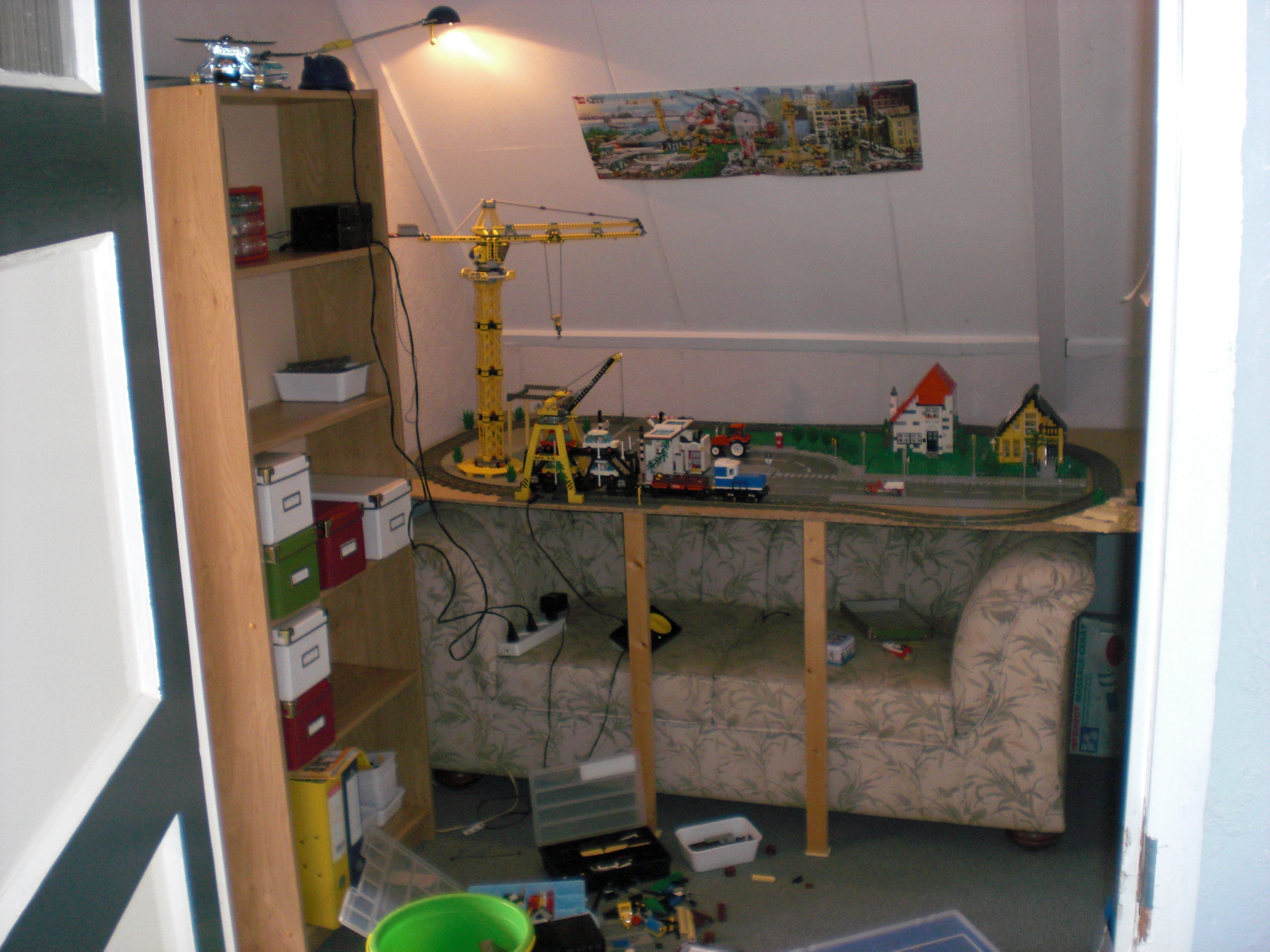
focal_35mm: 38
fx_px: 1394
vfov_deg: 37.7
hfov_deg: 49.0
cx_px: 635
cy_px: 476
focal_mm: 6.3
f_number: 3.1
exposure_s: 1/30
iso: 200
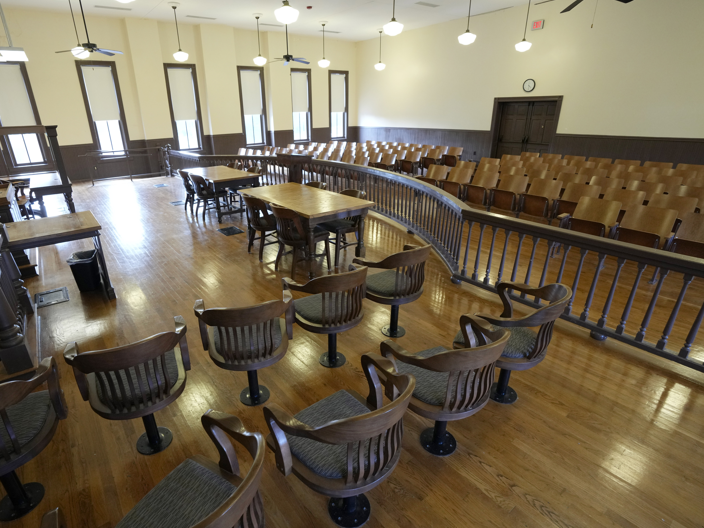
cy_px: 273
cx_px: 320
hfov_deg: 87.5
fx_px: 366
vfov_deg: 71.6
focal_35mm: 18
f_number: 5
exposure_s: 1/100
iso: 2500
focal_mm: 16
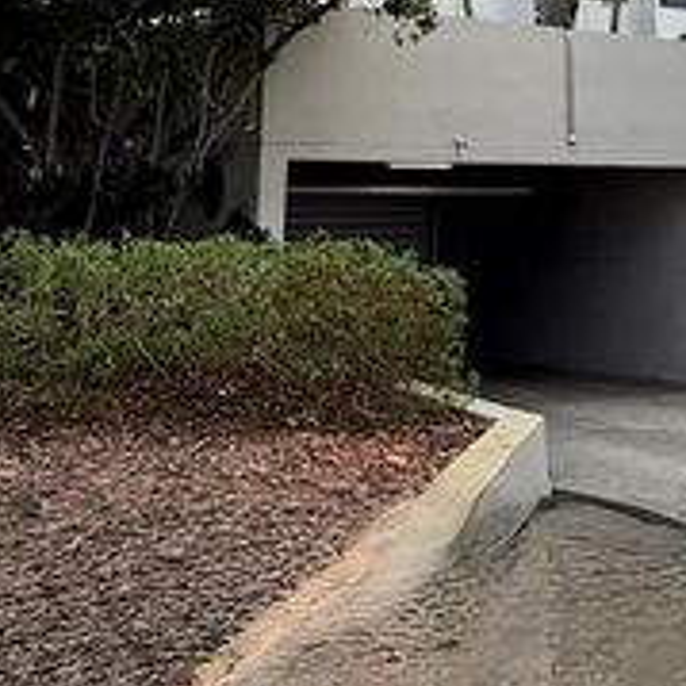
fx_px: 1031
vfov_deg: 33.1
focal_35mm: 46
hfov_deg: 36.6
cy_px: -29
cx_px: 429
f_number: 2.2
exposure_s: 1/970
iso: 64
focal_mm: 2.22
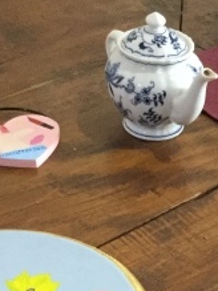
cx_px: 191
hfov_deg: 16.2
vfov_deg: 19.5
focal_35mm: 90
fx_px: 756
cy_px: 410
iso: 160
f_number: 2.4
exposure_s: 1/30
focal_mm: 3.3
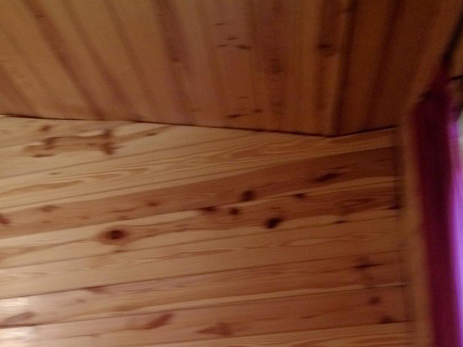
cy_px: 399
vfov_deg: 23.4
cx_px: -28
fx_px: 776
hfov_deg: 30.3
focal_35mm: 58
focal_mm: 4.4
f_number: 1.8
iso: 400
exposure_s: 1/10
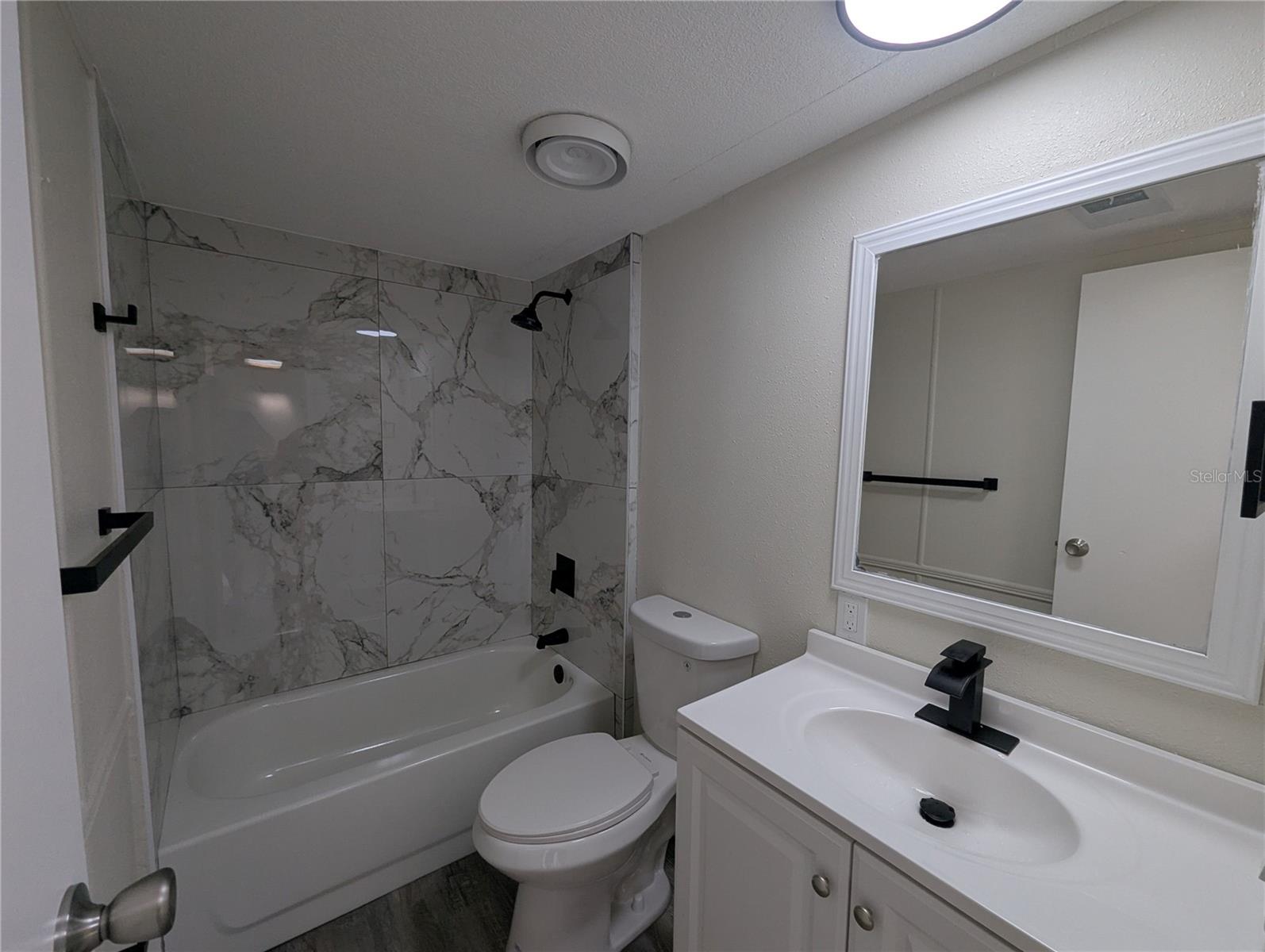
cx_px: 632
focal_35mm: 13
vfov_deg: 90.1
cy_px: 476
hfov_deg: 106.1
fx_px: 476
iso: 48
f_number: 2.2
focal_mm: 1.95
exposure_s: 1/146
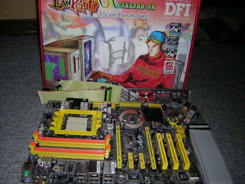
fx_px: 255
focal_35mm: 36
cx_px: 122
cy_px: 92
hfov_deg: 51.4
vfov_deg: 39.7
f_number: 2.6
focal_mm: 4.7
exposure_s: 1/60.1
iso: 50
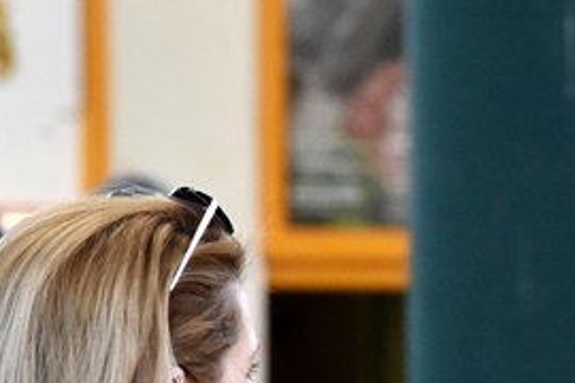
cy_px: 532
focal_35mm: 760
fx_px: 12138
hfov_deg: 2.7
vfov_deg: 1.8
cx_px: 877
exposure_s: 1/640
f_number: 8
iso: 3200
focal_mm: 200
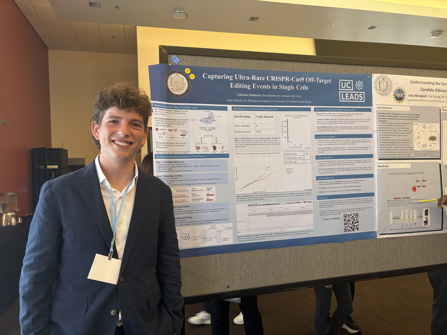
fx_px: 336
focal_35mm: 26
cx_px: 224
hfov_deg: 67.3
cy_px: 168
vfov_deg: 53.1
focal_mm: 5.96
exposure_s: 1/60
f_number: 1.6
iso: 160
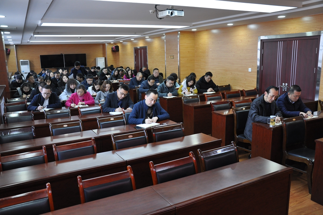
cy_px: 108
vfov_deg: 41.6
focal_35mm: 32
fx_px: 282
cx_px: 162
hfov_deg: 59.5
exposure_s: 1/50
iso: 800
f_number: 3.8
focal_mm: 21
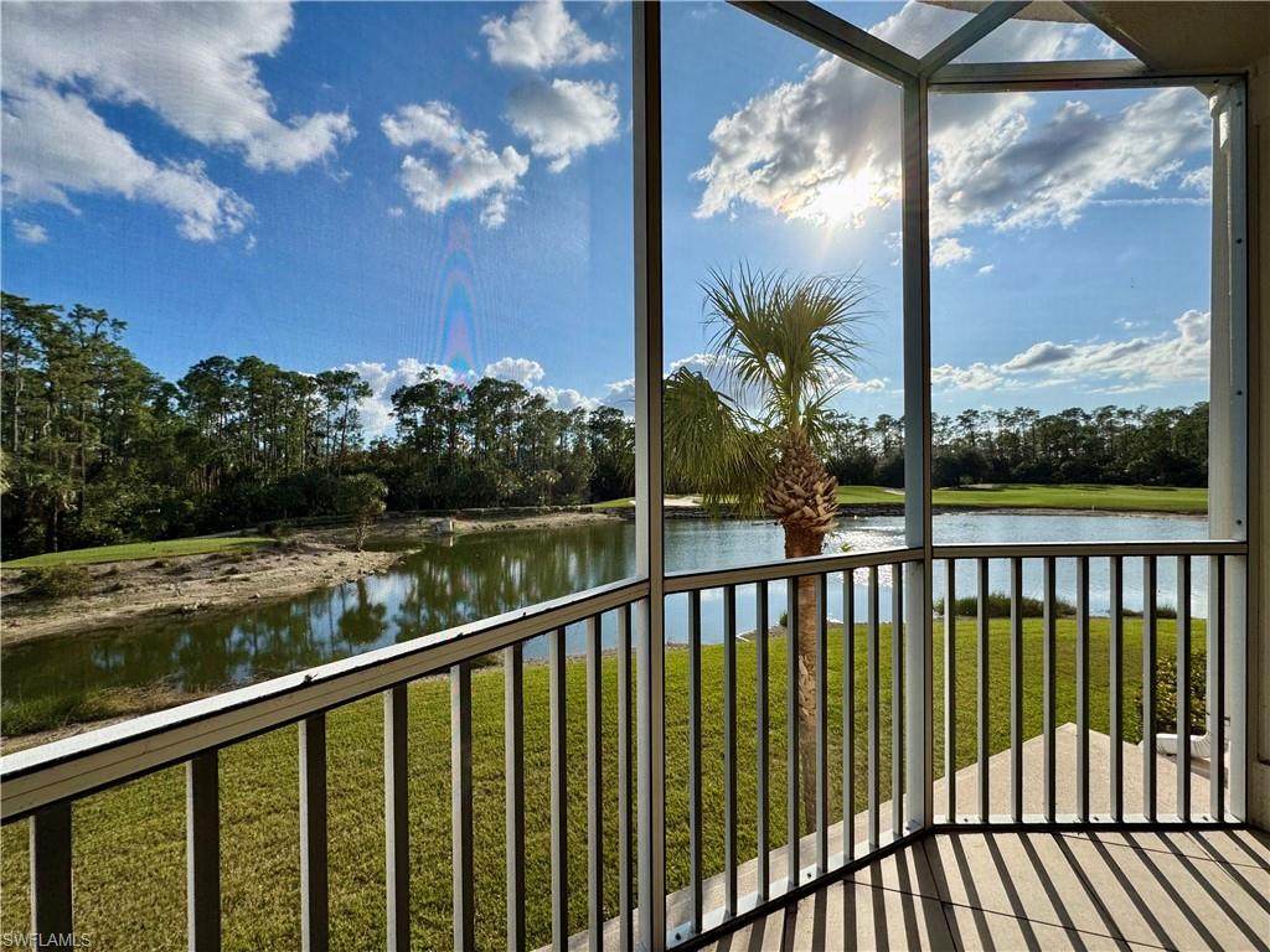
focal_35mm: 14
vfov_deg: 85.7
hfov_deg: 102.1
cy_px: 476
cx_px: 635
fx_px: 514
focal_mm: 2.22
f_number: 2.2
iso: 50
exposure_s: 1/1536
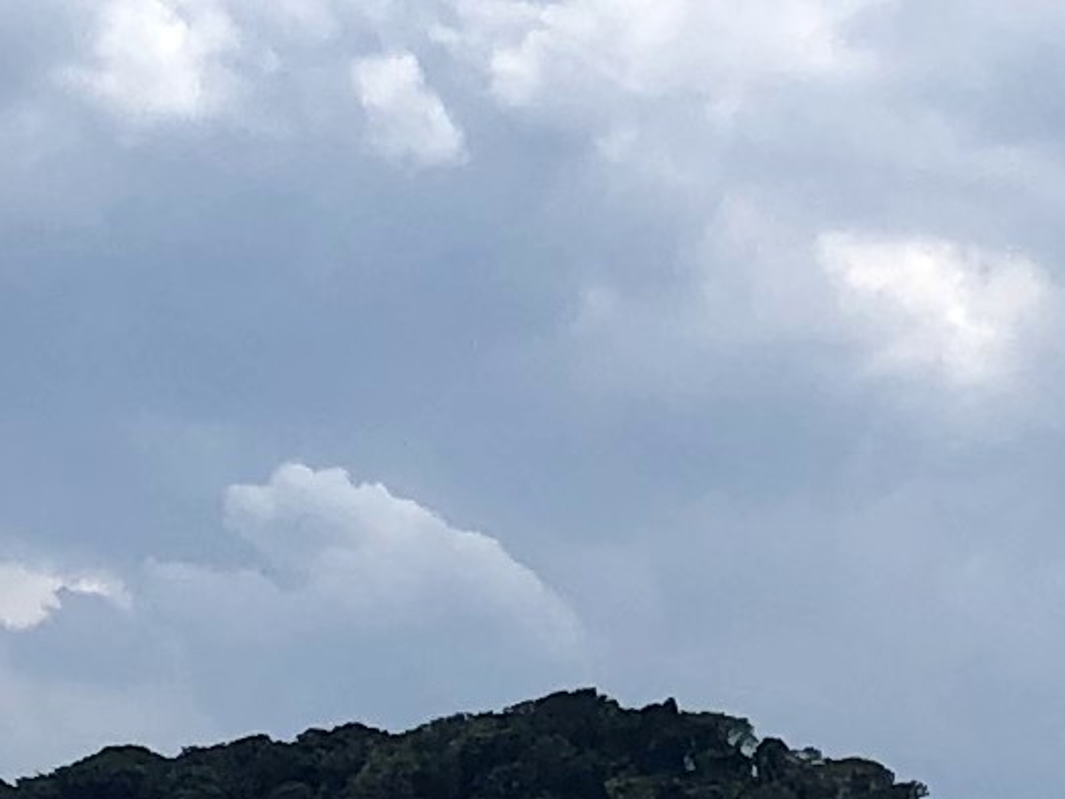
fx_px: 6616
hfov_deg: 9.2
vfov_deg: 6.9
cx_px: 517
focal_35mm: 215
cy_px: 406
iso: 20
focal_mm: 3.99
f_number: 1.8
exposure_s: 1/3690
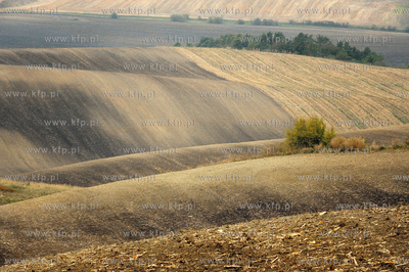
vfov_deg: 6.9
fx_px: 2270
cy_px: 136
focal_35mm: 200
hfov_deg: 10.3
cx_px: 204
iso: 4000
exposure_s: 1/320
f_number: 14
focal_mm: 200
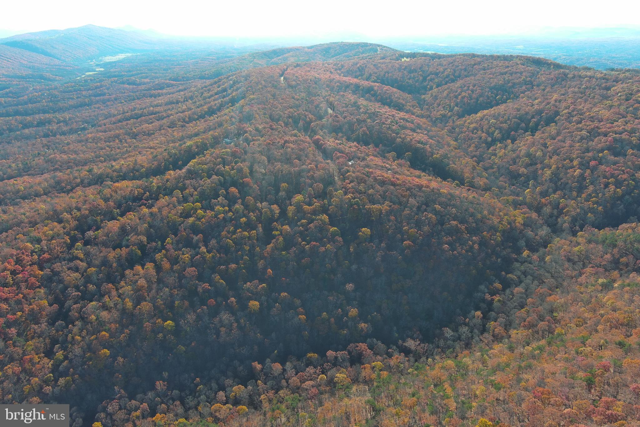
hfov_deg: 63.7
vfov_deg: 45.0
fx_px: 515
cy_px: 214
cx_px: 320
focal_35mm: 29
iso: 100
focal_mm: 10.57
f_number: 2.8
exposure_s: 1/429
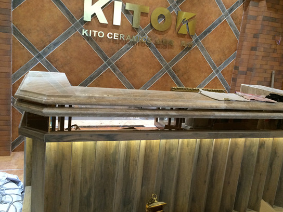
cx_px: 150
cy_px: 104
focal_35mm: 32
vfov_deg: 44.2
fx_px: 262
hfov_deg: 56.8
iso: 200
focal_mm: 4.15
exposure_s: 1/30
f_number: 2.2
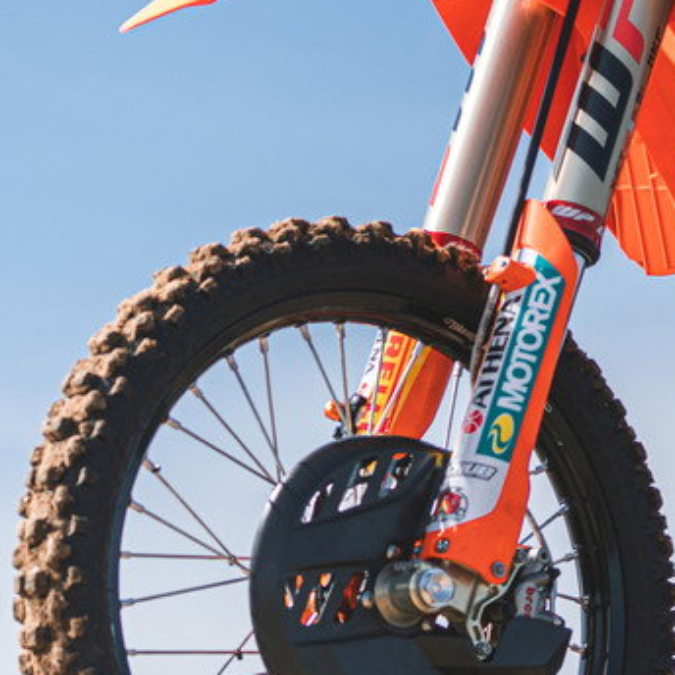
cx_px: 908
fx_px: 5427
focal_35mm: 246
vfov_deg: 7.1
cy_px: 288
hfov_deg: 7.0
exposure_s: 1/2500
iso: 100
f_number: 4
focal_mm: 83
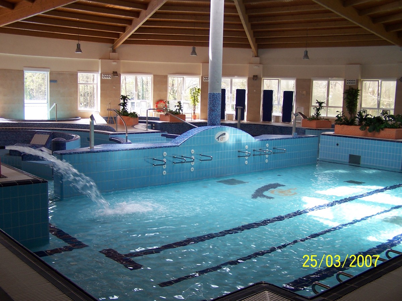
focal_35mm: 38
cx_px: 201
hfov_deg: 49.0
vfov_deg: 37.7
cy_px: 150
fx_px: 441
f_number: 2.8
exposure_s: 1/90
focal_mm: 6.3
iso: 80
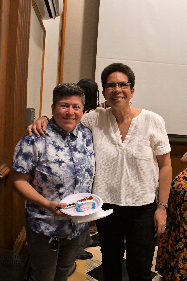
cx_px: 94
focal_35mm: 36
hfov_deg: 36.9
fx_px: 280
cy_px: 140
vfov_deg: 53.1
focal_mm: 18
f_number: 3.5
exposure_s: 1/60
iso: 5600
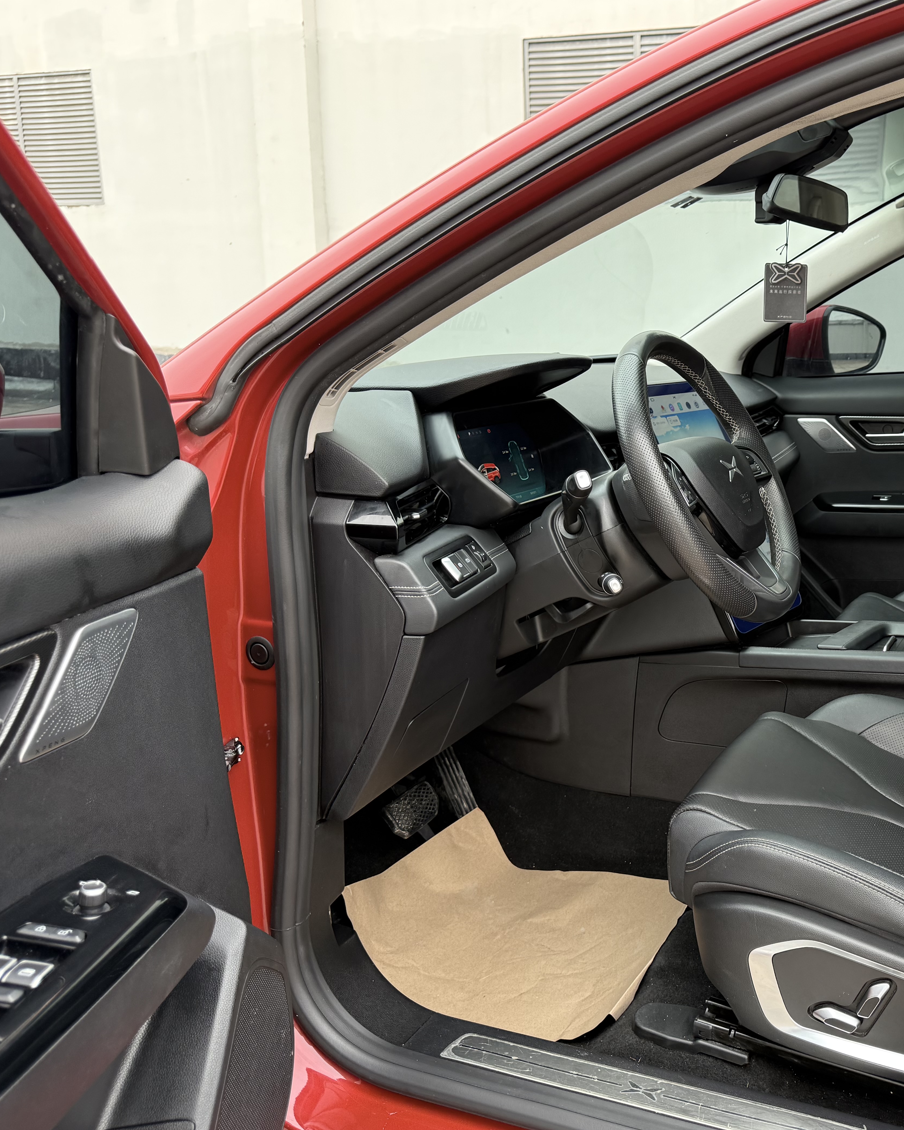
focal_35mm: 32
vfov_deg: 55.7
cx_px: 726
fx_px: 1070
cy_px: 558
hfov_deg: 43.6
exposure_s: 1/243
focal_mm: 6.76
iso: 160
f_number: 1.78
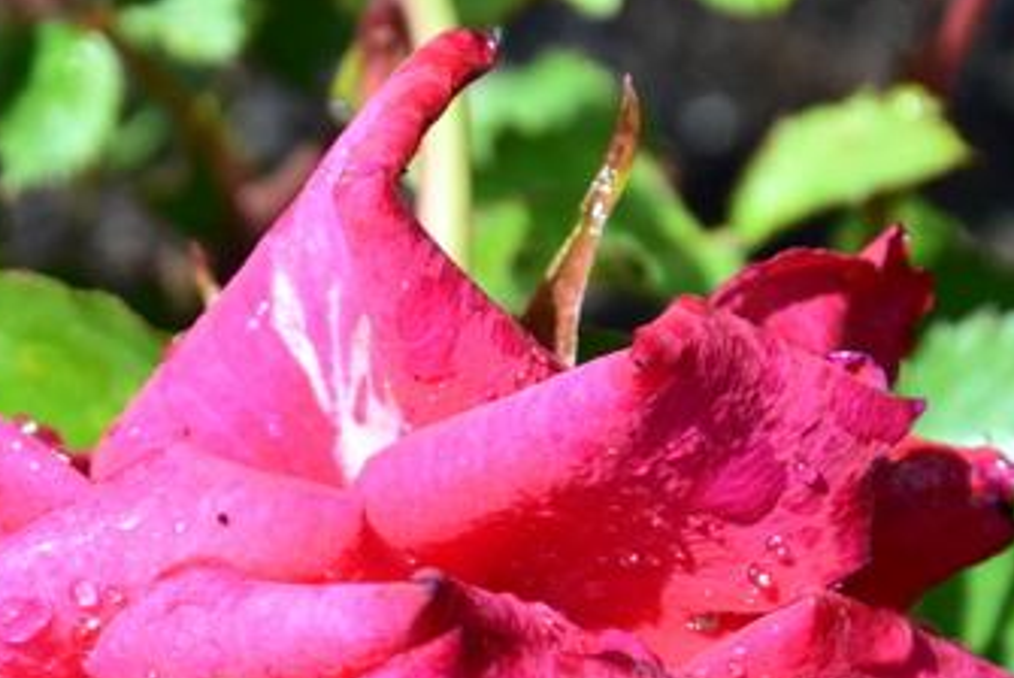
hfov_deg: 5.5
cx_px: 294
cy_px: 736
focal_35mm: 376
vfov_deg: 3.7
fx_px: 10605
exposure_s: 1/320
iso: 400
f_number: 10
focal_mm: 105
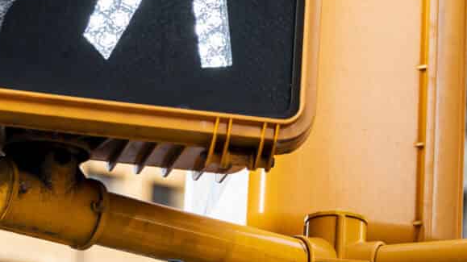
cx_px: 465
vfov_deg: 4.7
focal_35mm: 255
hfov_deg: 8.4
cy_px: -227
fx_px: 3156
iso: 200
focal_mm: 55
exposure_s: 1/160
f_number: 2.8
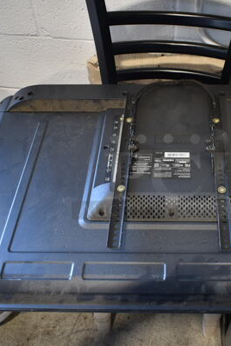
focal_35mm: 41
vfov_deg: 47.4
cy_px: 174
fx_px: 395
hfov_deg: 32.1
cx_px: 168
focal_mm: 18
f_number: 3.5
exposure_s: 1/30
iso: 400
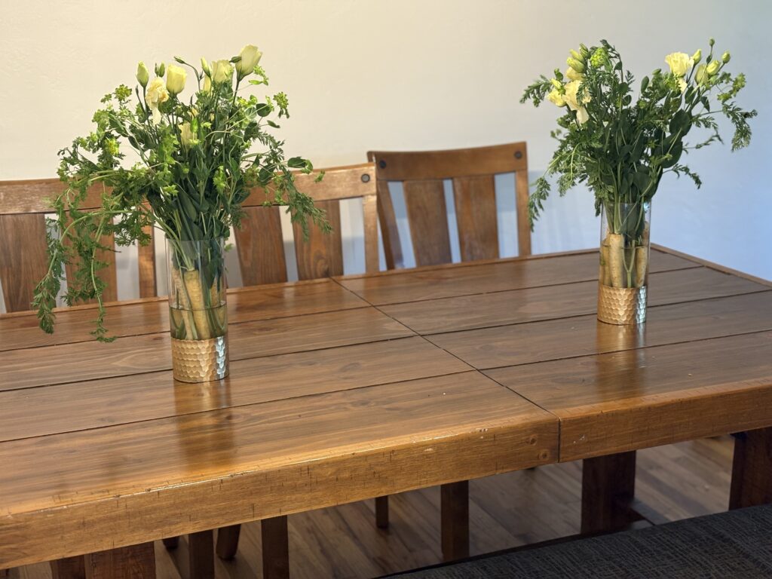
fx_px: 1160
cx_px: 386
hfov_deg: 36.8
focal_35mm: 52
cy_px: 290
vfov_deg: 28.0
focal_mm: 5.96
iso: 125
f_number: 1.6
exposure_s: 1/40
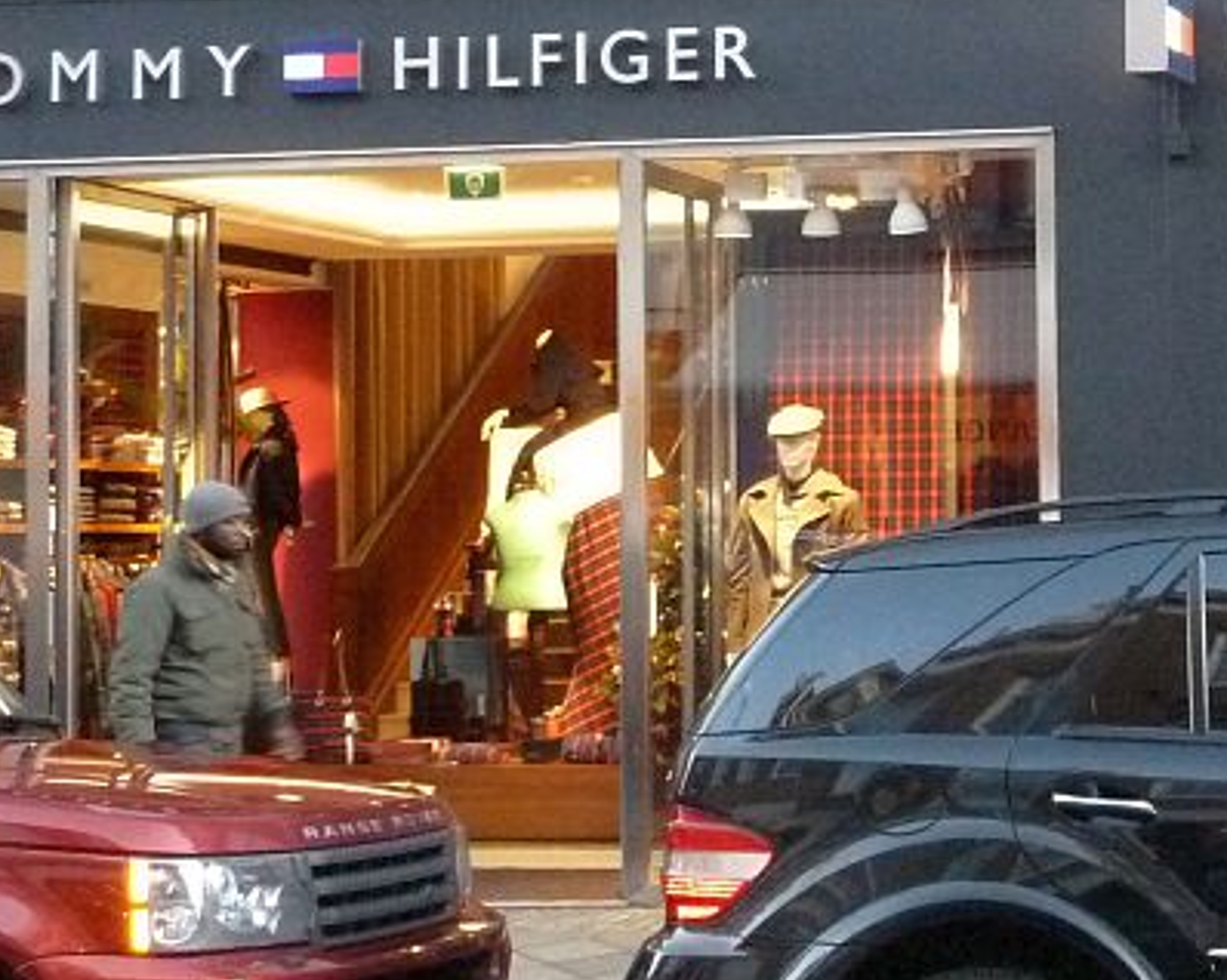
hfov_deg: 21.0
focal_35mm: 88
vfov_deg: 17.4
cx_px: 1245
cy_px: 370
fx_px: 3194
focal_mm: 5.7
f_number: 3.5
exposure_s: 1/30
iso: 640
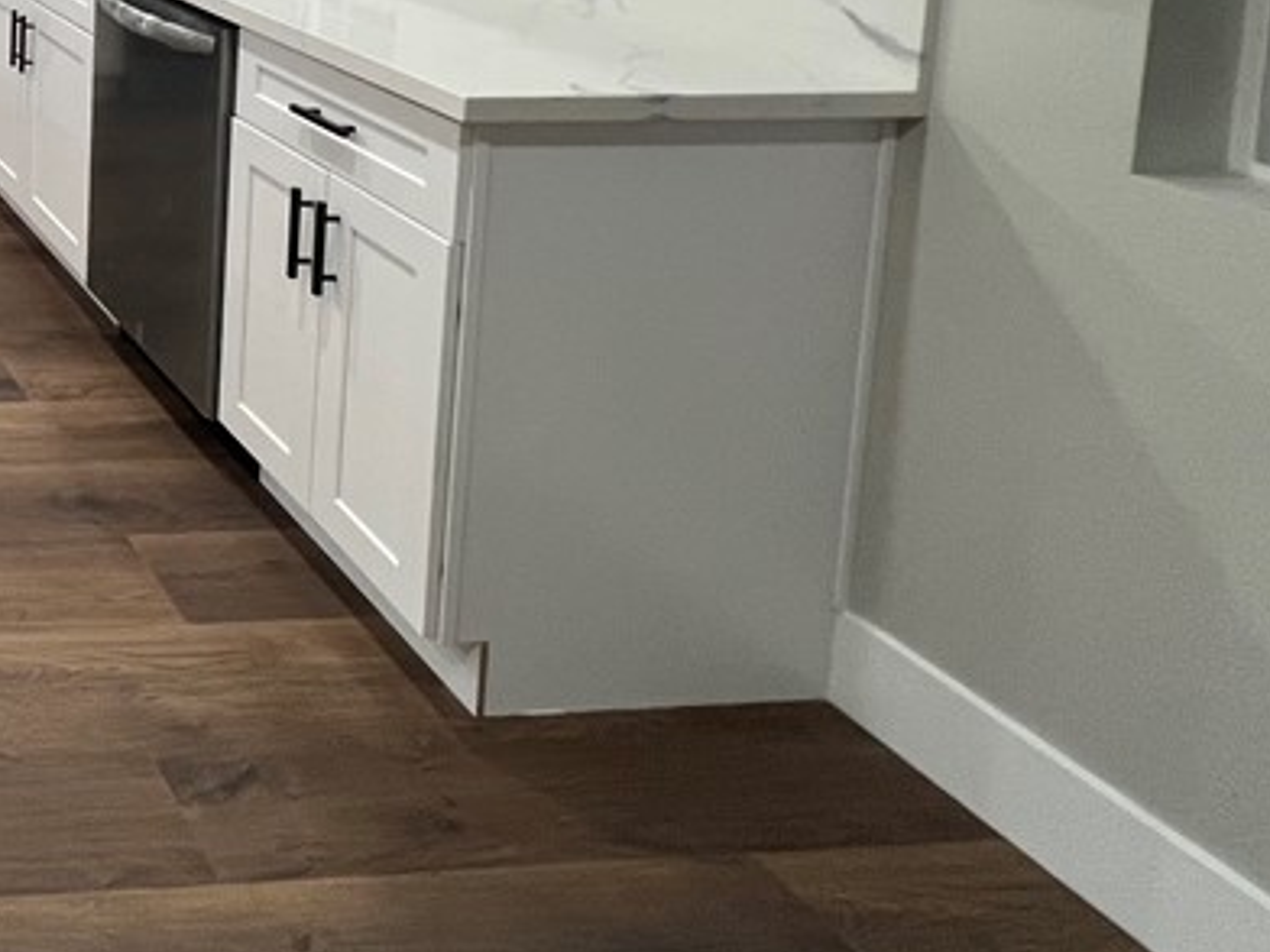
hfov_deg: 37.5
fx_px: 1247
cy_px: -136
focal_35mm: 34
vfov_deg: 34.9
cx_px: -321
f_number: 1.8
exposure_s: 1/120
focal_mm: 1.57
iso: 160
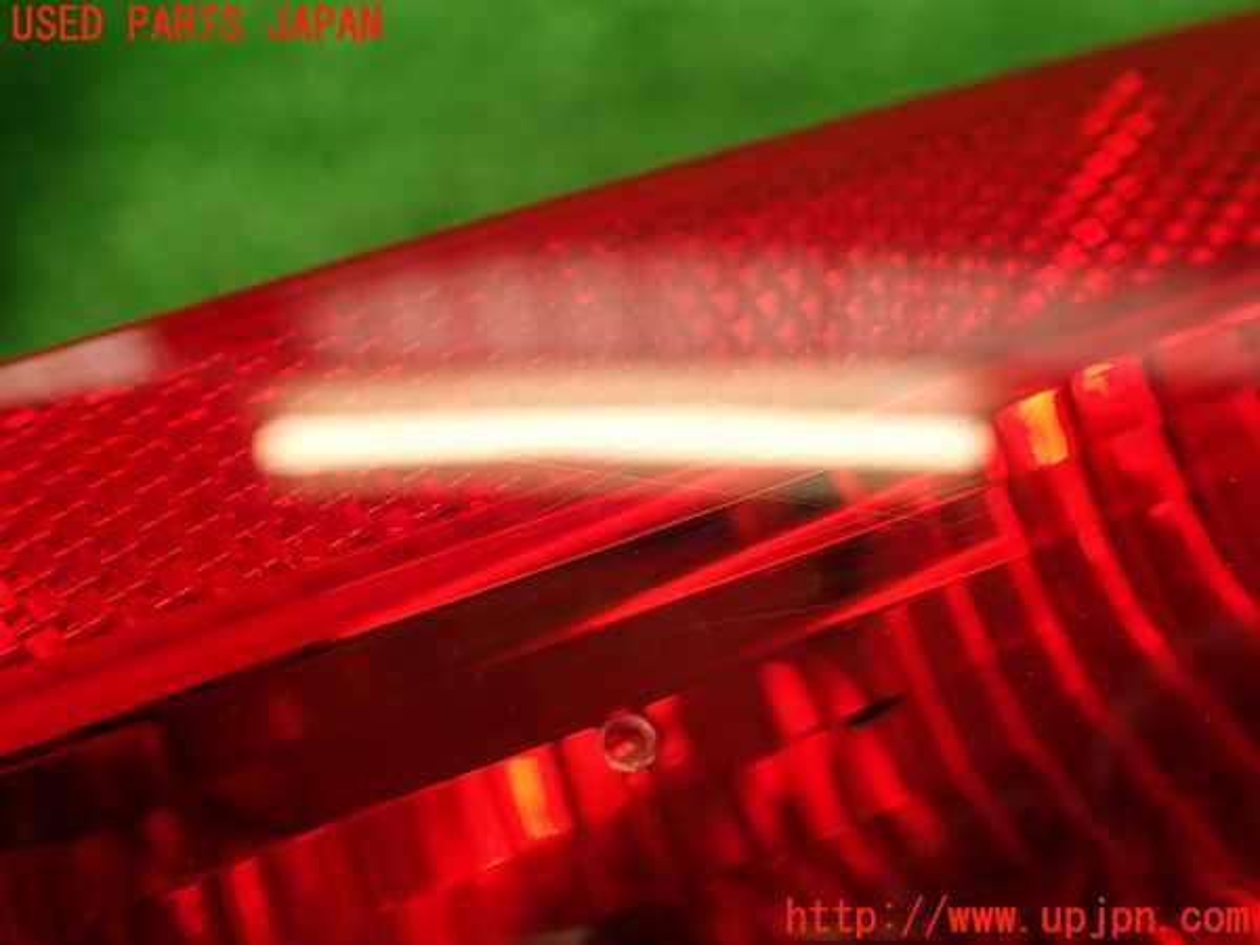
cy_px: 472
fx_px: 1165
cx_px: 630
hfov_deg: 56.8
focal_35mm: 32
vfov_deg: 44.2
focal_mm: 5.79
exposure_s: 1/60
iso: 125
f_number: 2.4
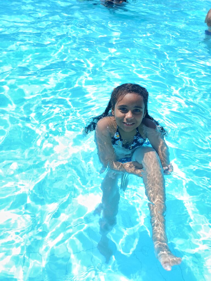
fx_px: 203
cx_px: 106
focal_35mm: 25
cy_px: 140
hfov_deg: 54.9
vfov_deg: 69.4
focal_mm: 4.65
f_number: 1.8
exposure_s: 1/1095
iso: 50
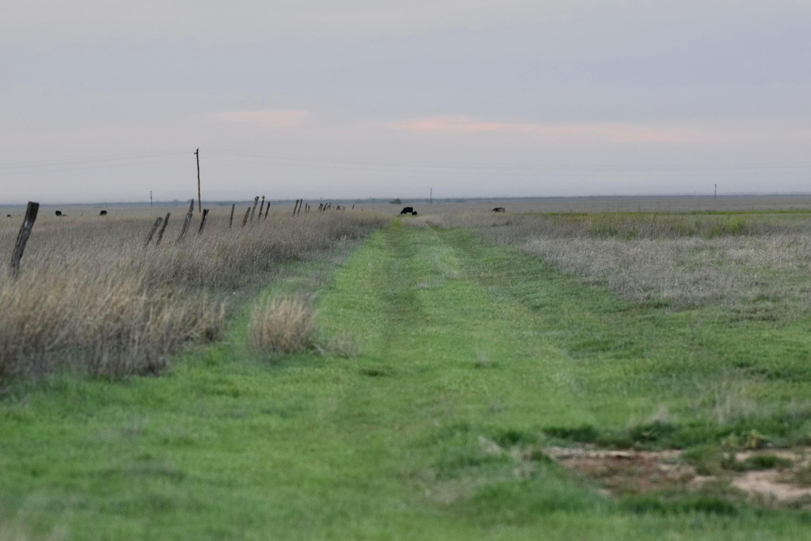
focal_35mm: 315
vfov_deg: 4.4
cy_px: 270
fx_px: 7096
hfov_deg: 6.5
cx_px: 406
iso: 1800
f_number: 5.6
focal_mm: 210
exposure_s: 1/500
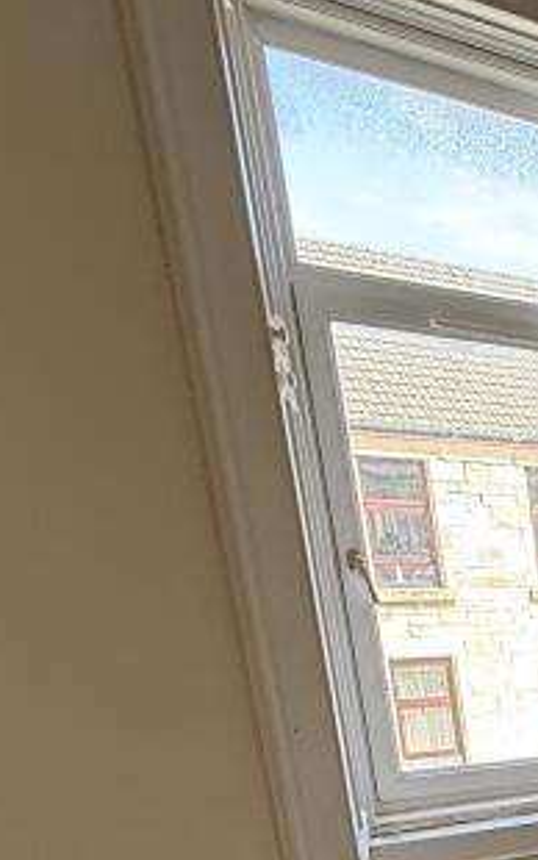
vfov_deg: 35.9
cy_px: 907
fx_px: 1148
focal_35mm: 49
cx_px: 1093
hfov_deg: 17.8
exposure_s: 1/99
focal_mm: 2.22
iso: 100
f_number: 2.2
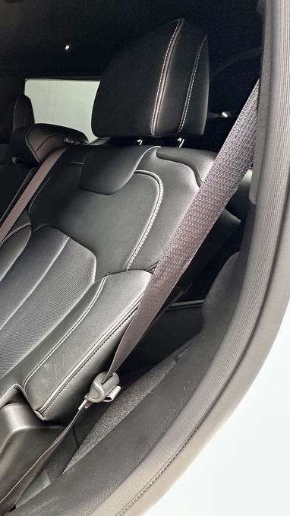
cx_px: -80
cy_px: 270
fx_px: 314
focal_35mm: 23
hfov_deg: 35.3
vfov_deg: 78.6
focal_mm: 2.22
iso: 320
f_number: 2.2
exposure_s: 1/76
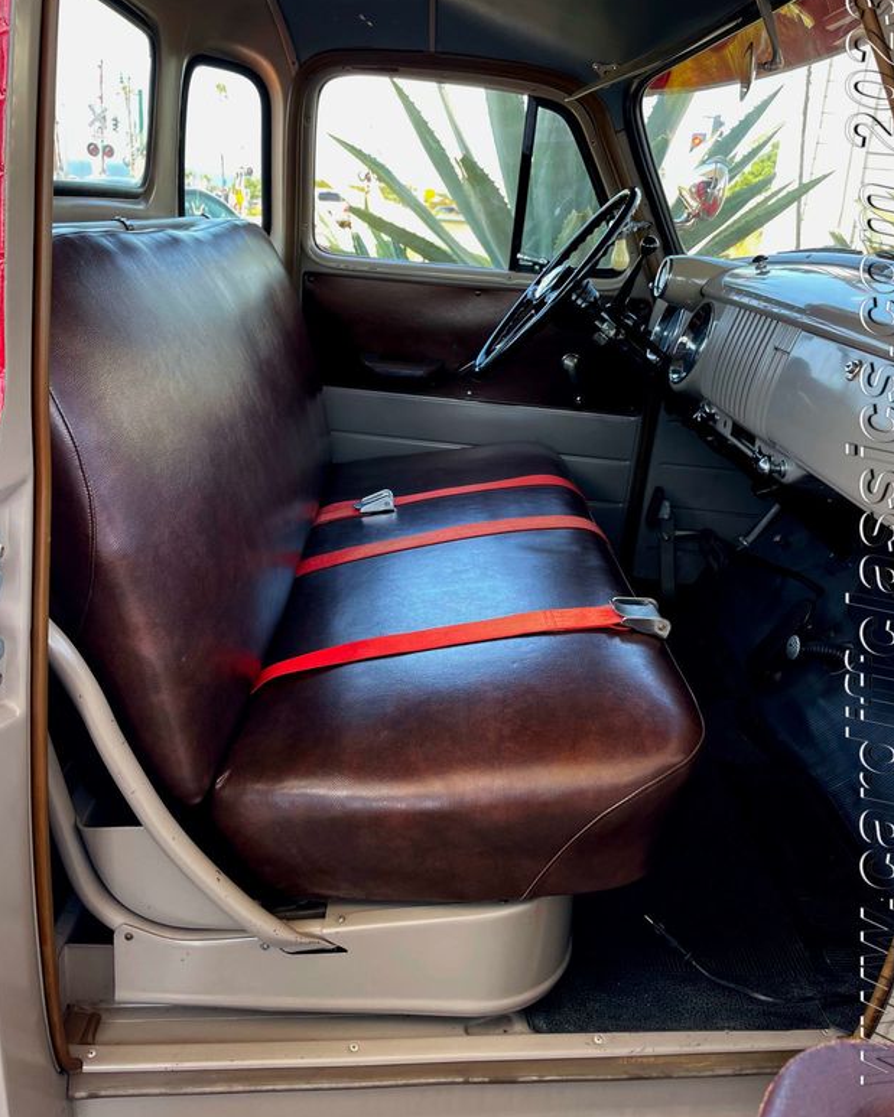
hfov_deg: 51.5
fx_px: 926
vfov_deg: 62.2
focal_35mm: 28
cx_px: 458
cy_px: 537
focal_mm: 4.2
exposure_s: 1/121
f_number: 1.6
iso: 40
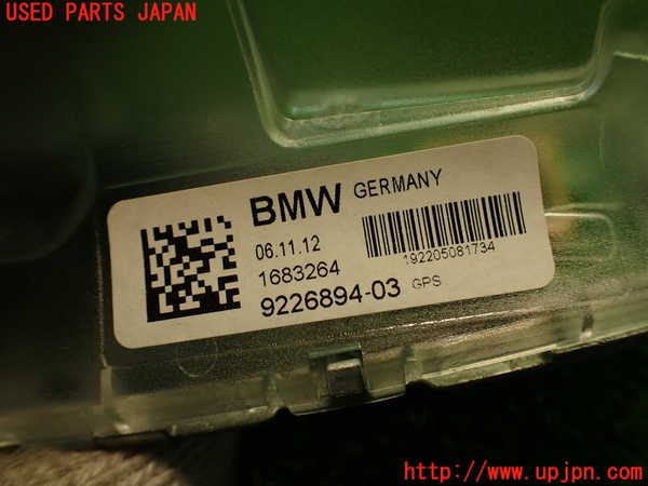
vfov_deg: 44.2
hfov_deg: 56.8
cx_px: 324
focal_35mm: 32
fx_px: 599
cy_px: 243
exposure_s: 1/50
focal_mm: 5.79
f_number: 2.4
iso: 200
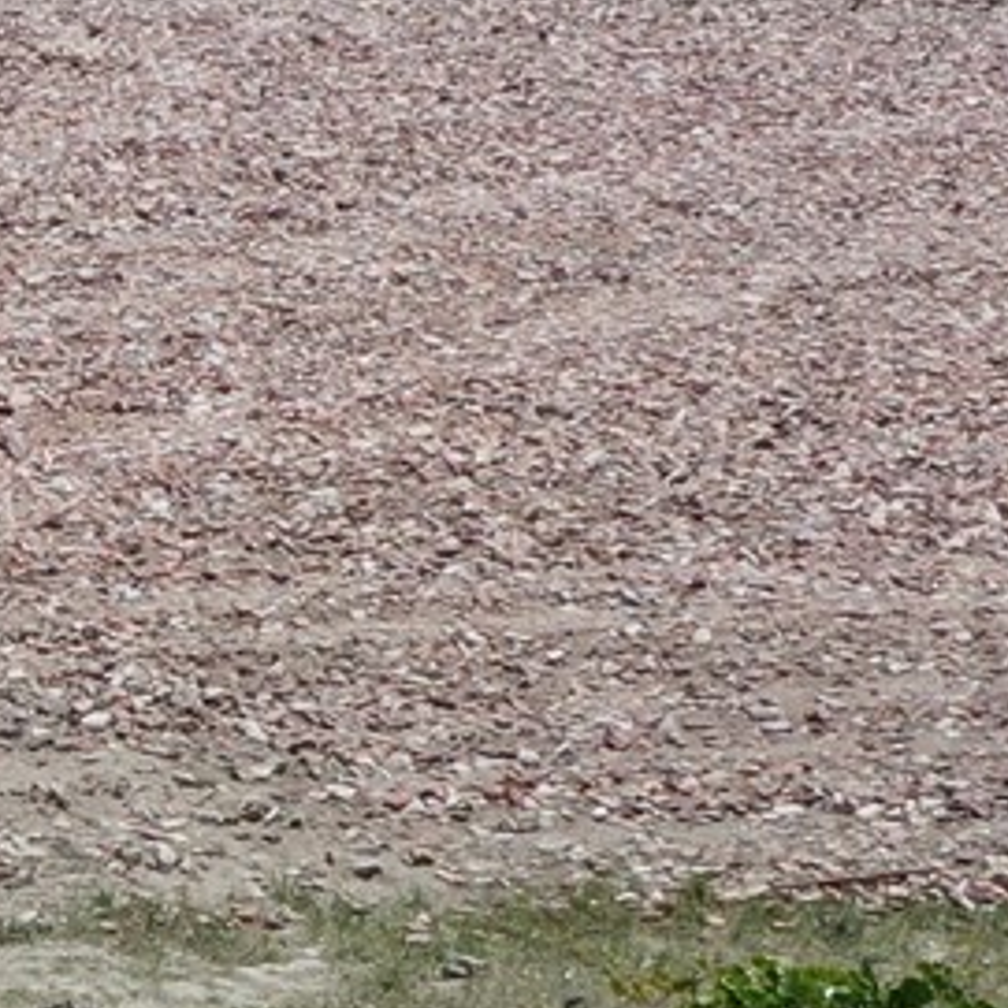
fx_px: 6292
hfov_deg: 8.5
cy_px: 945
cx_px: -1276
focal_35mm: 191
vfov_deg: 9.1
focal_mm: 10.26
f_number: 6.3
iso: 100
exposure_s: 1/640
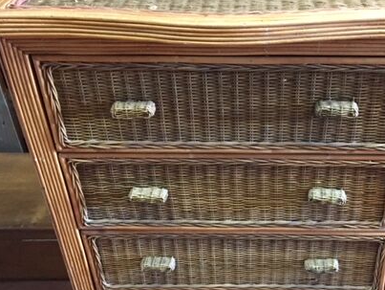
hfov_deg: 40.5
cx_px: 270
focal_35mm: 46
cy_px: 147
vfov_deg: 31.6
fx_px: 512
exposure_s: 1/17
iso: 320
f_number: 2.2
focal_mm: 4.15
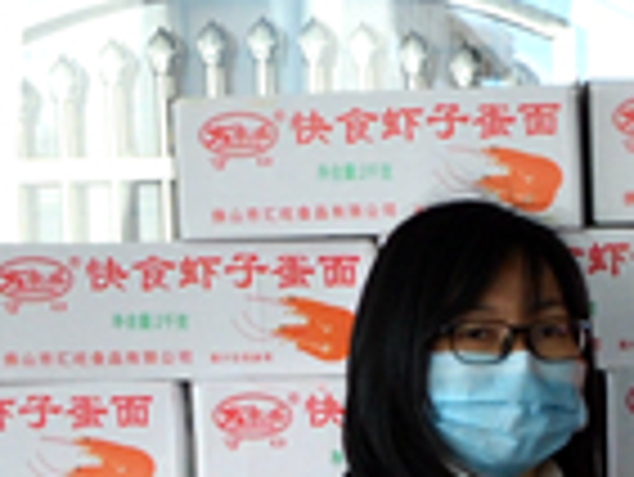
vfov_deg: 5.4
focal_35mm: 271
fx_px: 4968
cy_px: 945
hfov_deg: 7.1
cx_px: 1241
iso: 500
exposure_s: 1/160
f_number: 6.3
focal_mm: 32
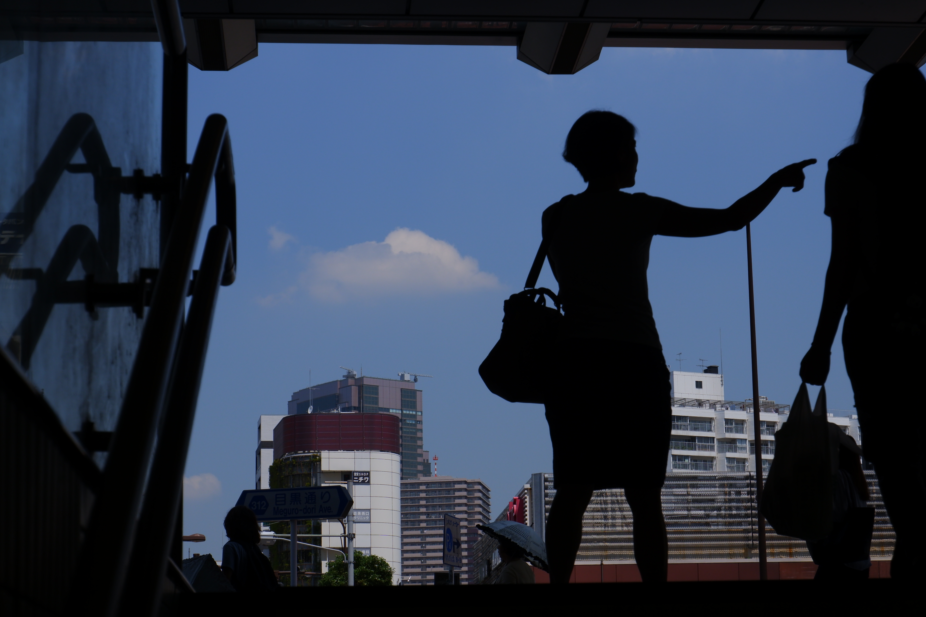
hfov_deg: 26.3
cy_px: 344
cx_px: 506
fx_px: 1980
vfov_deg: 17.7
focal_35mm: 77
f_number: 8
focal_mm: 45
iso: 200
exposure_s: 1/1300
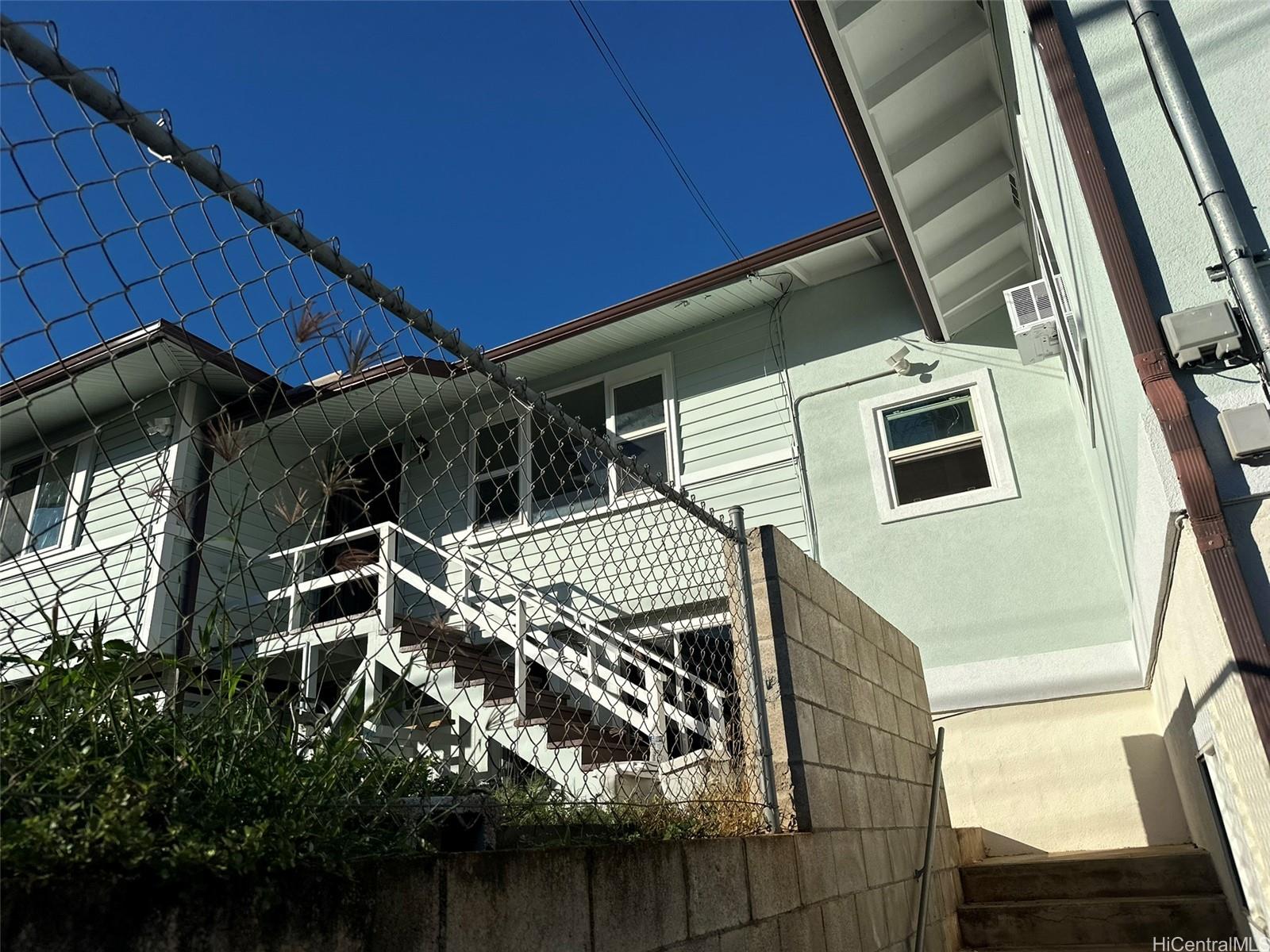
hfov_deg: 71.6
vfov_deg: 56.8
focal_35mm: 24
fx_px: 881
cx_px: 635
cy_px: 476
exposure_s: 1/18519
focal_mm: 6.86
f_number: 1.78
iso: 80
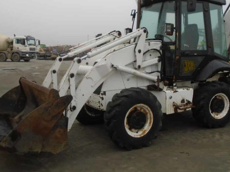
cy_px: 68
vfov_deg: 39.4
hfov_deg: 51.3
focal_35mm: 36
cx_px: 125
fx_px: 239
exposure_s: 1/320
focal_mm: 4.6
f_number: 3.2
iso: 100
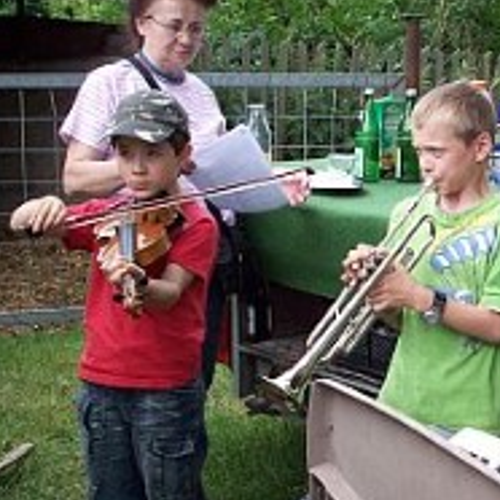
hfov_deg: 22.5
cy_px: 293
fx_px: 1226
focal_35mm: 75
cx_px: 456
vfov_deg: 23.0
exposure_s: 1/294
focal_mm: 6.2
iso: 80
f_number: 2.8
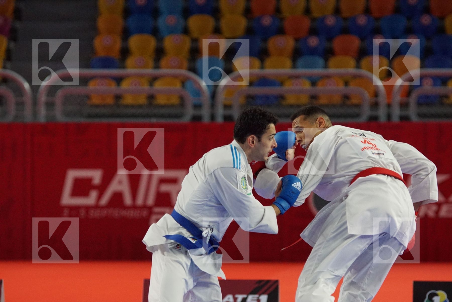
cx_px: 226
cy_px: 151
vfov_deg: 6.1
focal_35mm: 225
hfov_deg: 9.1
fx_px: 2825
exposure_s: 1/2000
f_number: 2.8
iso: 3200
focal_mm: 150
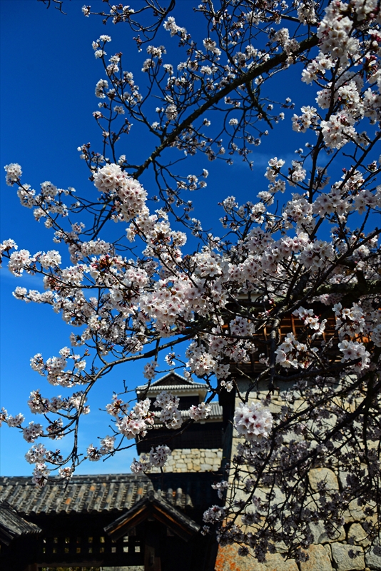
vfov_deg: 65.5
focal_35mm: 28
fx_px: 444
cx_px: 190
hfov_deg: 46.4
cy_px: 286
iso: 400
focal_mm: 28
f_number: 5.6
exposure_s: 1/4000
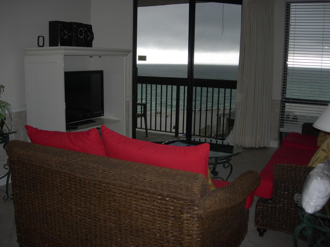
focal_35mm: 38
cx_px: 165
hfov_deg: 49.0
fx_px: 362
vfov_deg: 37.7
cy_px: 124
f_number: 2.8
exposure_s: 1/313
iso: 79
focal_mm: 7.8
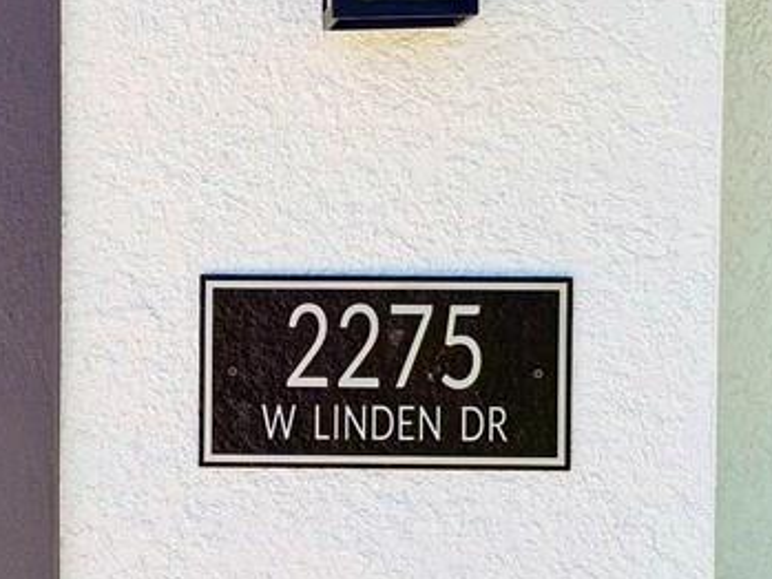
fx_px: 2454
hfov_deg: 17.7
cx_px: 131
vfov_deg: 13.5
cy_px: 290
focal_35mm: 110
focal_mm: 6.76
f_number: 1.78
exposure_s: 1/2907
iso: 80
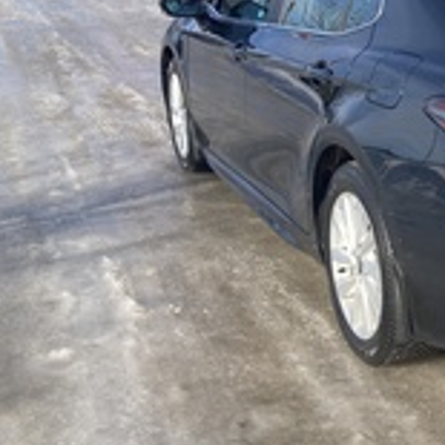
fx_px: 974
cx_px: 583
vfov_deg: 25.6
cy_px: 162
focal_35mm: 67
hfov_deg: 22.8
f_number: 1.8
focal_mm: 3.99
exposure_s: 1/571
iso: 20
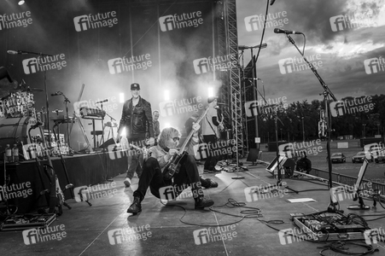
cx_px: 192
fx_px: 256
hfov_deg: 73.8
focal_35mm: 24
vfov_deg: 53.1
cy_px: 128
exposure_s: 1/320
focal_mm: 24
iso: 1000
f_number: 7.1
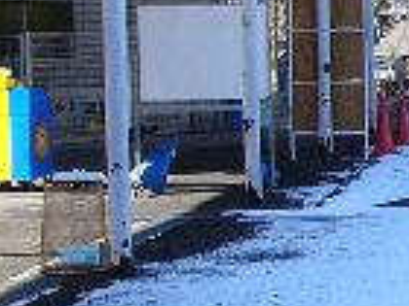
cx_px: 745
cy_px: 93
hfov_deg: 11.2
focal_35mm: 164
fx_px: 1938
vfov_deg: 9.0
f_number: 4.6
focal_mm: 6
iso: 100
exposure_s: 1/500
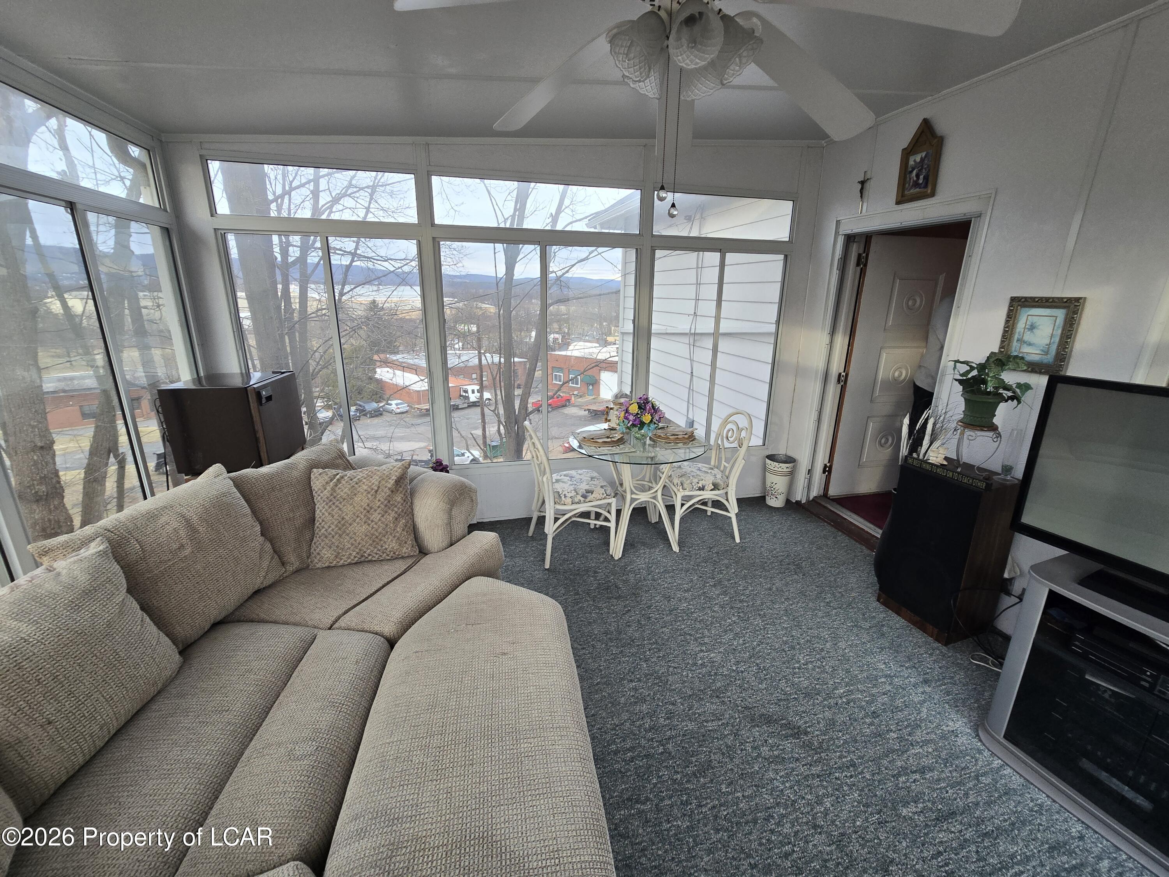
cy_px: 438
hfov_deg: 106.2
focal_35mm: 13
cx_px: 584
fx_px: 439
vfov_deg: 89.9
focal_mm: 2.2
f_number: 2.2
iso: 80
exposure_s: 1/60
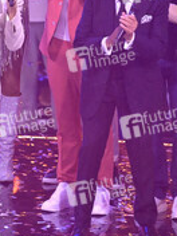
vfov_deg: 1.6
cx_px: 119
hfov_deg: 1.2
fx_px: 8406
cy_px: 90
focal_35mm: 1233
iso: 16000
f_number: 5.6
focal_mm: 500
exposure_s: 1/400
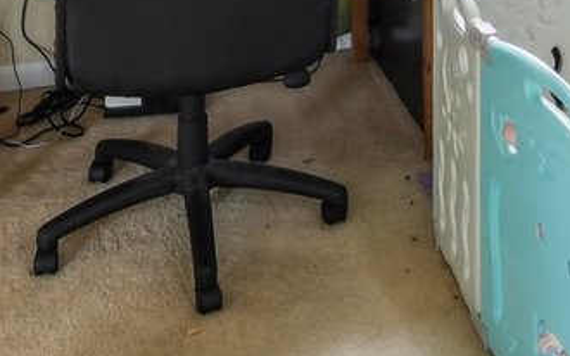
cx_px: 430
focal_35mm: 75
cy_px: -448
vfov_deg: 13.6
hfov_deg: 27.1
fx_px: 1165
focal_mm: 10
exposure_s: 1/30
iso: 400
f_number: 8
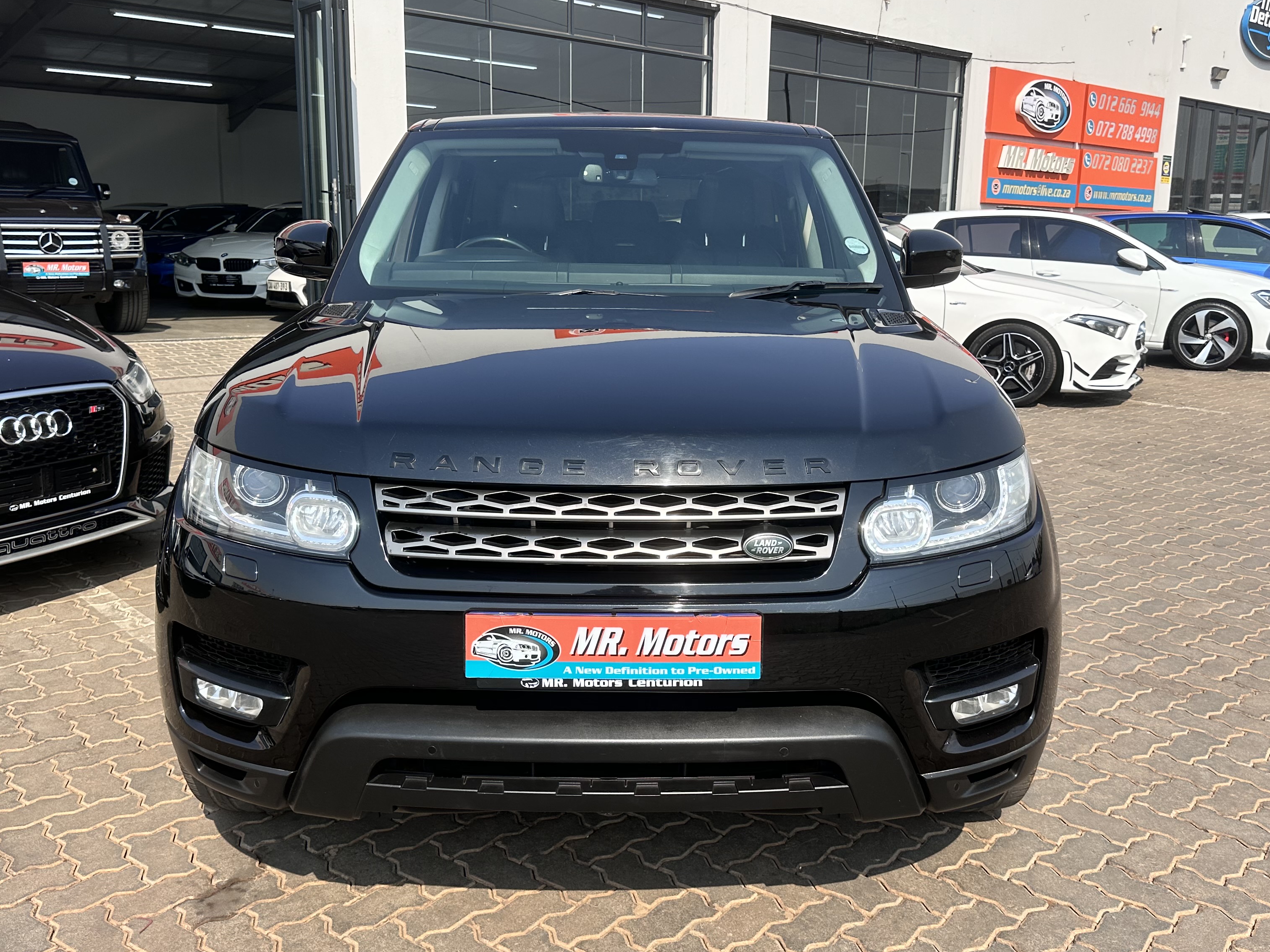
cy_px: 501
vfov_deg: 44.1
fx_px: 1174
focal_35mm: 32
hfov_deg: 56.8
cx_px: 638
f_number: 1.78
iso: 80
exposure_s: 1/2967
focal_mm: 6.86
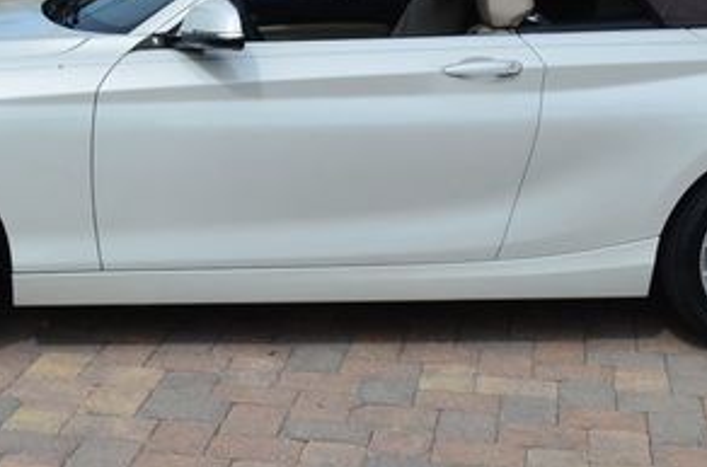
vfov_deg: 16.7
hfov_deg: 25.7
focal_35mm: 79
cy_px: -44
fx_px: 1547
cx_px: 329
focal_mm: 24
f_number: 11
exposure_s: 1/125
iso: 100
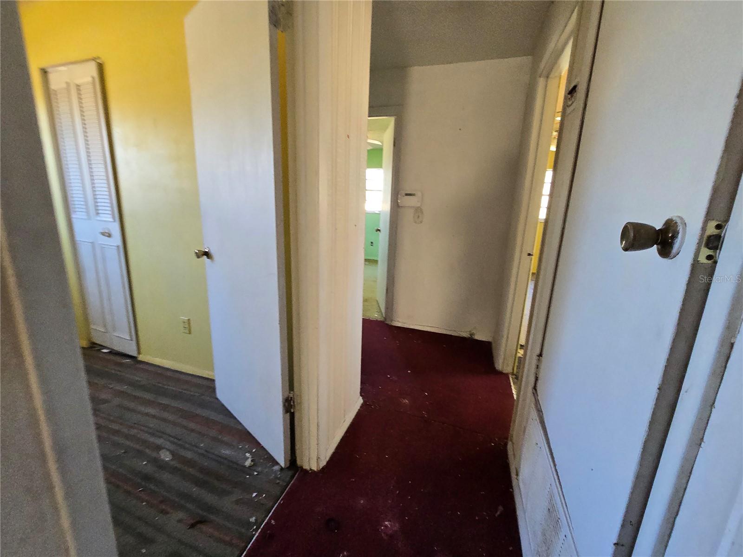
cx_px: 372
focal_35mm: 13
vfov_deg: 89.9
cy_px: 278
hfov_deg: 106.2
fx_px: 279
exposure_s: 1/60
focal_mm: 2.2
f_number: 2.2
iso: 320
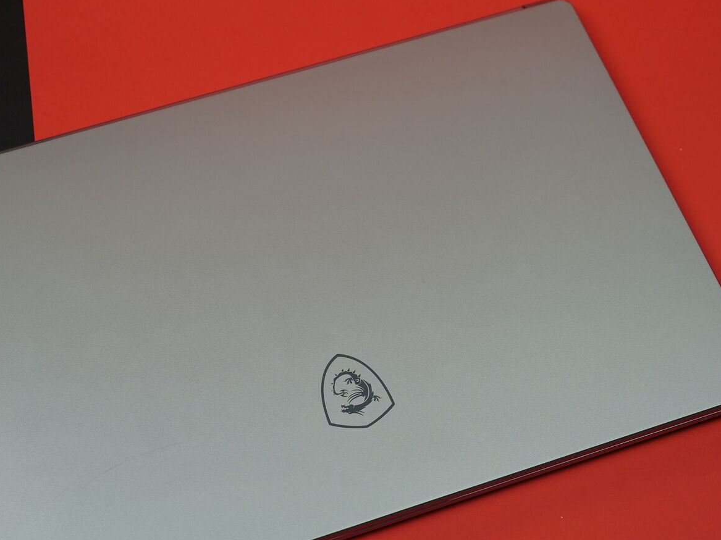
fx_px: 1812
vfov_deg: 16.9
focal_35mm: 87
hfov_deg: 22.5
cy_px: 333
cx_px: 313
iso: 800
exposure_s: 1/200
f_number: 5.6
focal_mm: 55
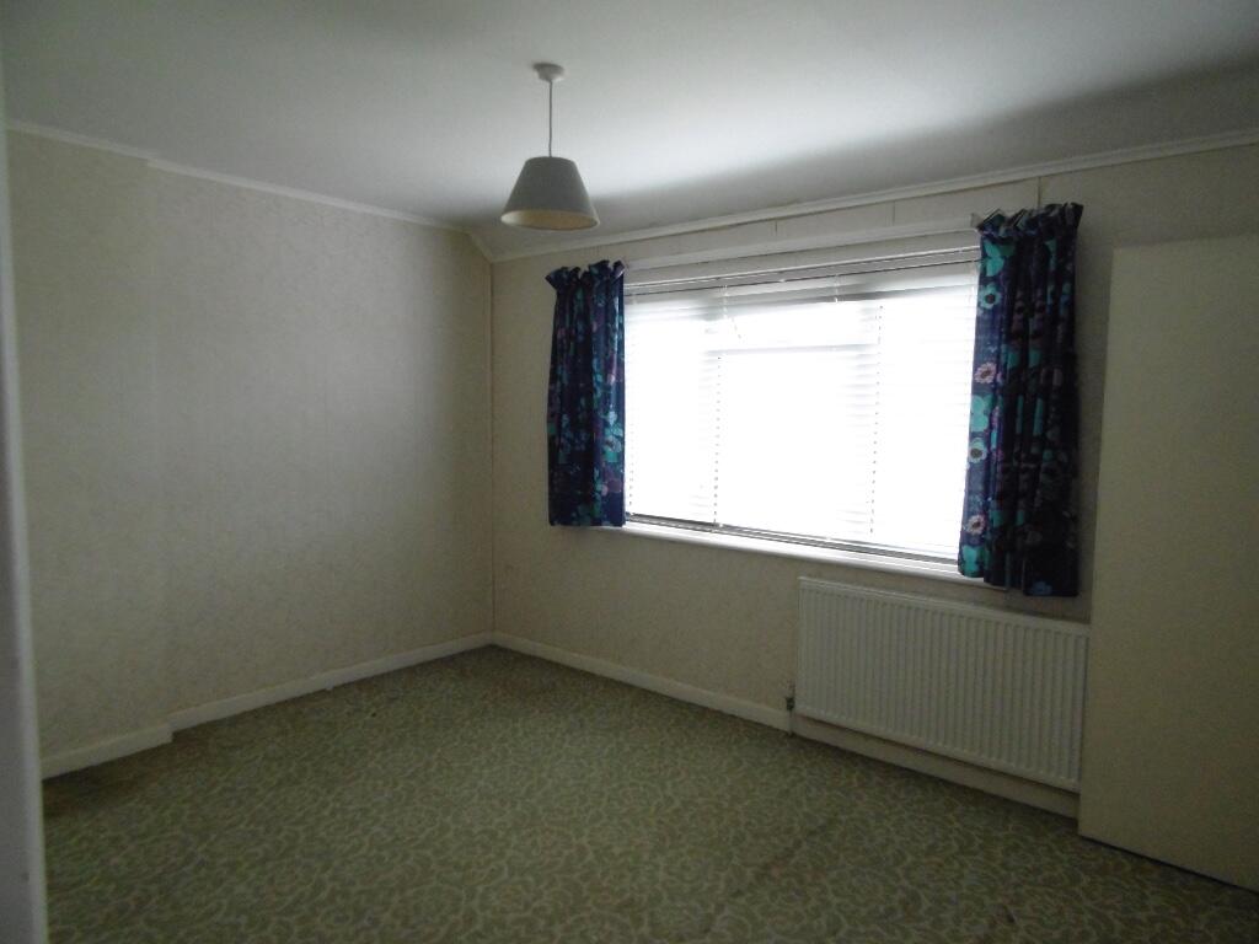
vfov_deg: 61.1
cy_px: 472
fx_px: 800
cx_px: 630
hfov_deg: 76.4
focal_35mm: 22
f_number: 3
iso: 320
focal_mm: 4
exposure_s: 1/60
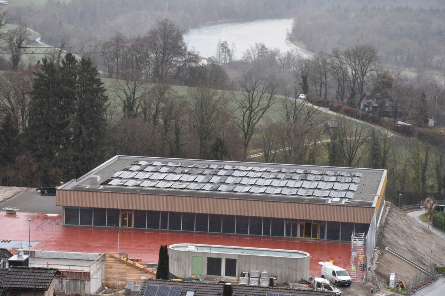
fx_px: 1483
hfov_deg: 17.1
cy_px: 148
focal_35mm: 120
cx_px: 222
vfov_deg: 11.4
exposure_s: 1/320
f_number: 8
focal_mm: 80
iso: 800
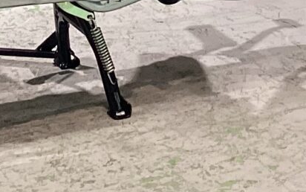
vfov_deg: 7.9
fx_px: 1277
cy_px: -278
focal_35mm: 153
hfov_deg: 13.6
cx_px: 94
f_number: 2.4
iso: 160
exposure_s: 1/60
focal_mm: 3.3
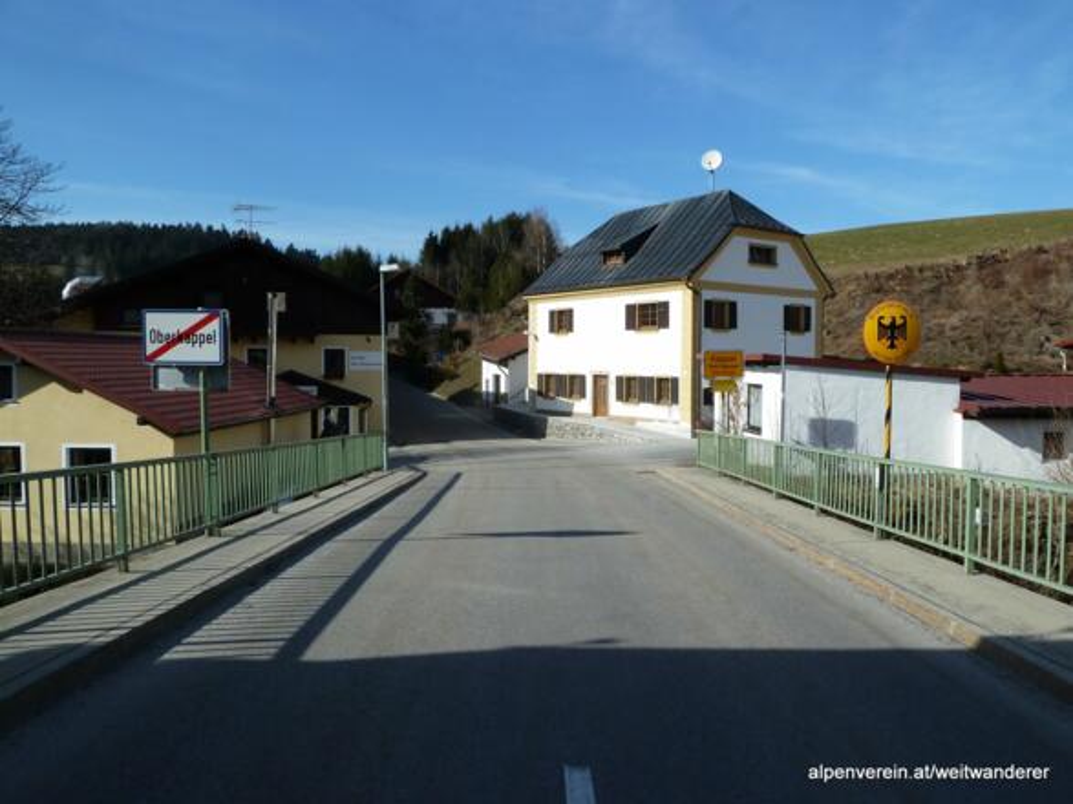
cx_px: 536
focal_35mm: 25
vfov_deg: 54.9
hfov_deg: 69.4
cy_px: 402
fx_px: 775
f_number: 5
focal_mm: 4.1
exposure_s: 1/400
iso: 80
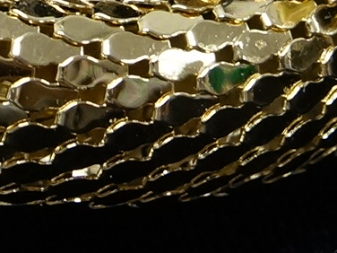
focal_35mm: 244
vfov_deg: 5.9
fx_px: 2375
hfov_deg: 8.1
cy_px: -240
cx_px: 62
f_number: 8
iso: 800
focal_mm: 26
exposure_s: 1/20
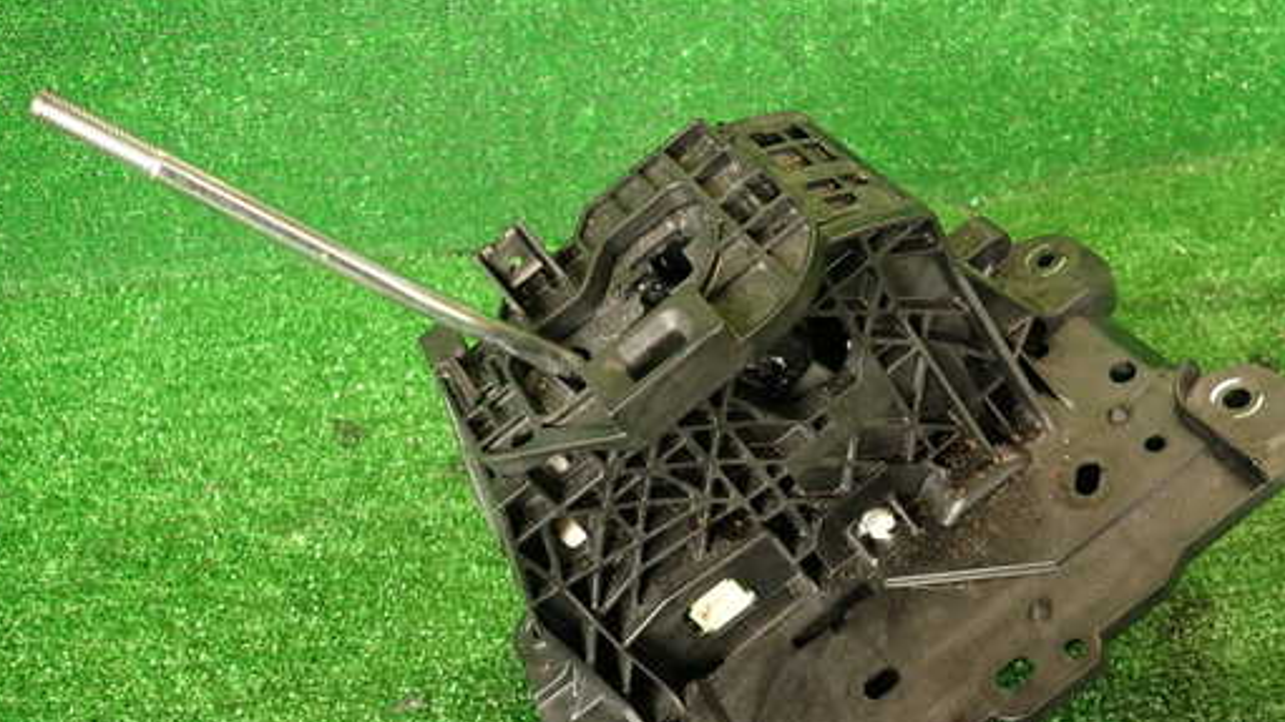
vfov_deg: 36.3
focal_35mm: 32
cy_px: 480
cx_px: 717
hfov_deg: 60.9
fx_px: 1090
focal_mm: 4.5
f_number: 2
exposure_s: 1/40
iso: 200
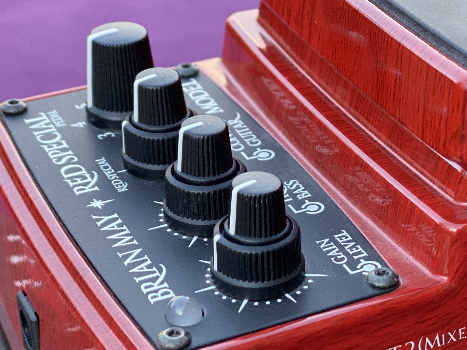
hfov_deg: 17.4
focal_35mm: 111
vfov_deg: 13.3
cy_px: 225
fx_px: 1498
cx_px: 431
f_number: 2
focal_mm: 6
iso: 160
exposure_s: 1/122
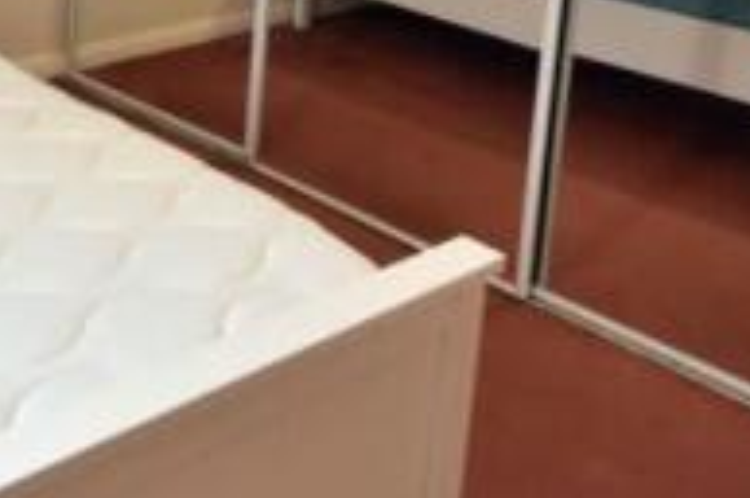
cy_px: -200
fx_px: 1061
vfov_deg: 22.6
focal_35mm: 51
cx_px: -41
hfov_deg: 34.5
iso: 1400
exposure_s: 1/15
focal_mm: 10
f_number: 5
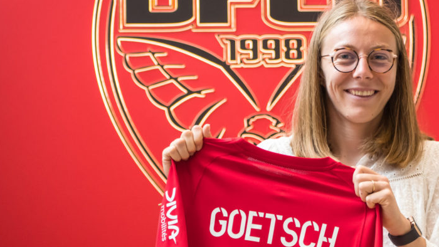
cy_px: 153
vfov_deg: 7.5
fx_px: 1874
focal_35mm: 161
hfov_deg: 13.3
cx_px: 293
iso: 1600
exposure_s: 1/320
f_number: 4.5
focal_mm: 70
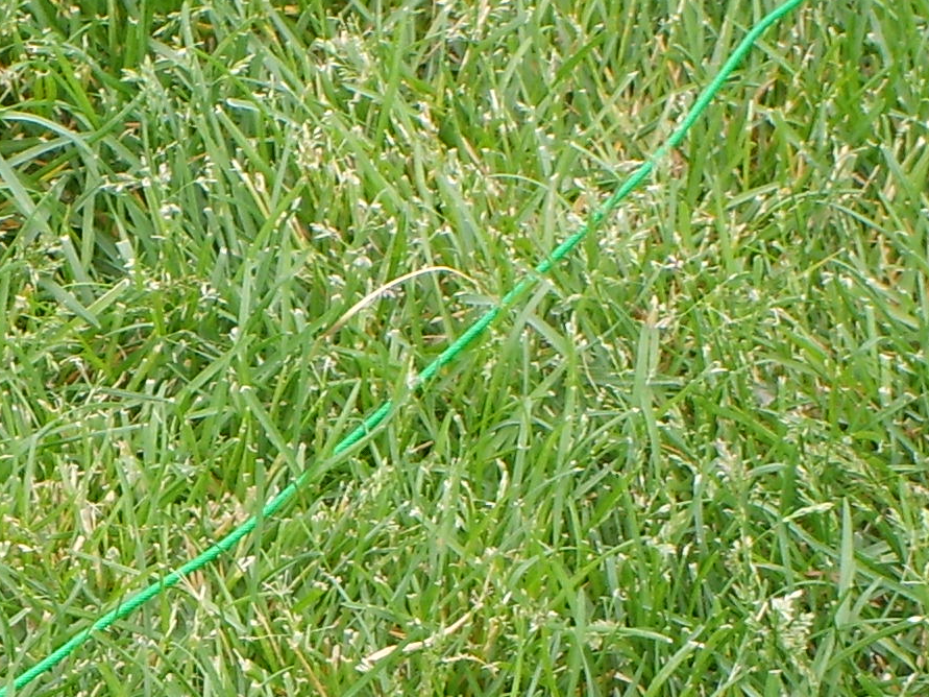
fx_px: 8909
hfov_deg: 5.9
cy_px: 922
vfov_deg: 4.5
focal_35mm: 332
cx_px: -148
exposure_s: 1/60
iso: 50
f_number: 4.9
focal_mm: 17.4
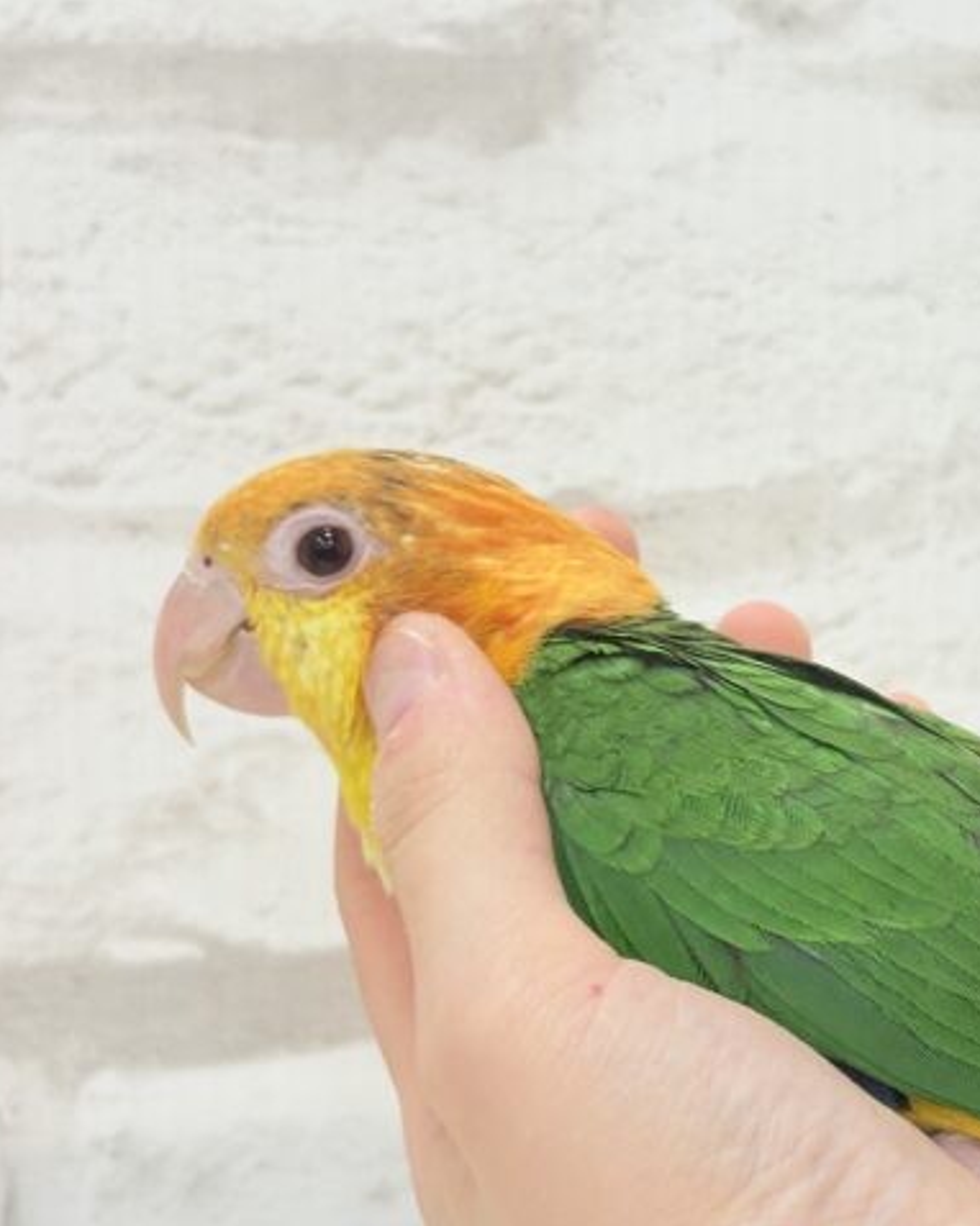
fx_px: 2467
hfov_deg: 22.2
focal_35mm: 68
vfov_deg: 27.9
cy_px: 613
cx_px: 752
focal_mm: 5.96
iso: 50
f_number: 1.6
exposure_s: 1/50
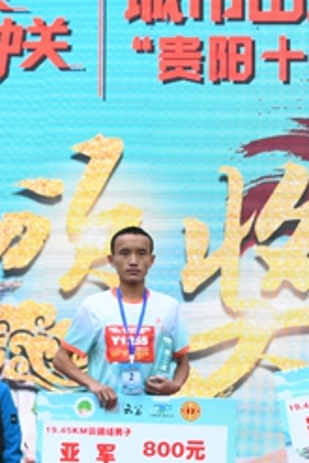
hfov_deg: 8.3
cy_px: 286
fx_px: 2121
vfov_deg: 12.4
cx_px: 330
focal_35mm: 165
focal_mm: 34
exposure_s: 1/400
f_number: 4.5
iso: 400
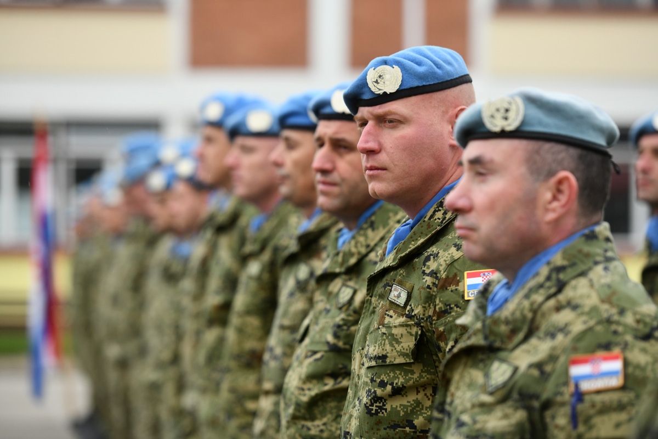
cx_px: 329
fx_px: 2741
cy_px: 220
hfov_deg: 13.7
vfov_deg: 9.1
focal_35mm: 150
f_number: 5
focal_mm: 150
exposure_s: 1/640
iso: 500
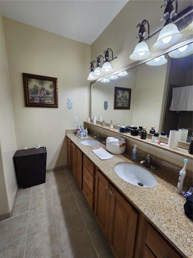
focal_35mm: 13
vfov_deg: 106.2
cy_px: 129
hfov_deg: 89.9
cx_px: 96
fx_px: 97
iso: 80
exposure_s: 1/60
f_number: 2.2
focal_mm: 2.2
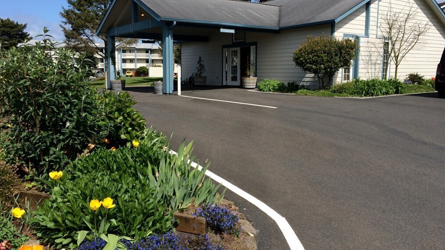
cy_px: 113
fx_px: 378
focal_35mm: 32
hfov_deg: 61.0
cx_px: 224
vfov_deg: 36.7
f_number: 2.2
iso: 32
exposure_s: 1/2283
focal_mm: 4.15
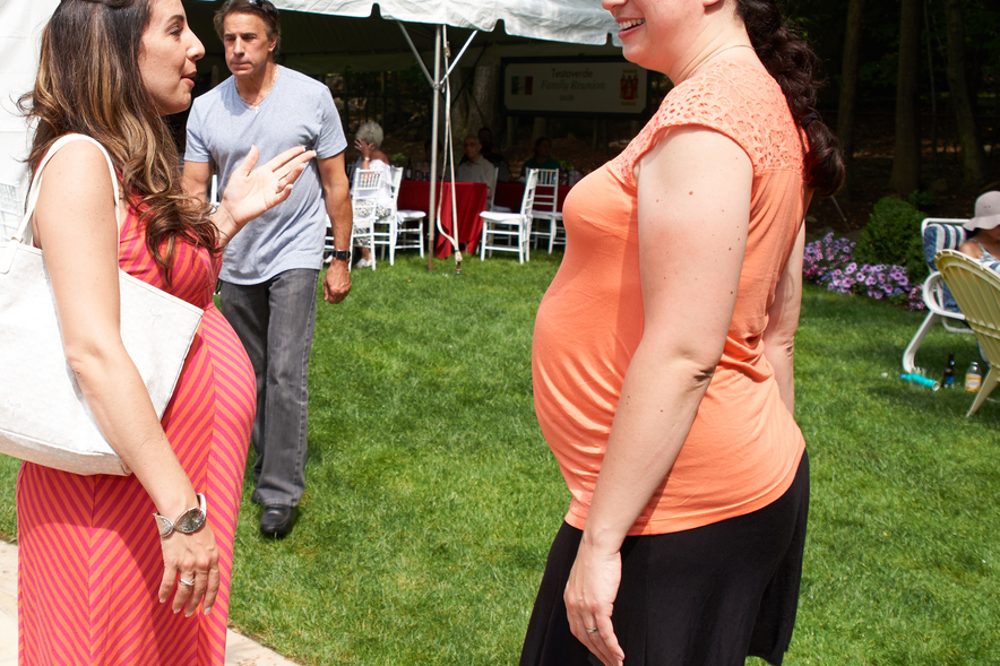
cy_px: 266
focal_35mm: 44
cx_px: 260
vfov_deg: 30.4
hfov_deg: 43.2
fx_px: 1222
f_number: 5
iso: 100
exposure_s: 1/250
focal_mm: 24
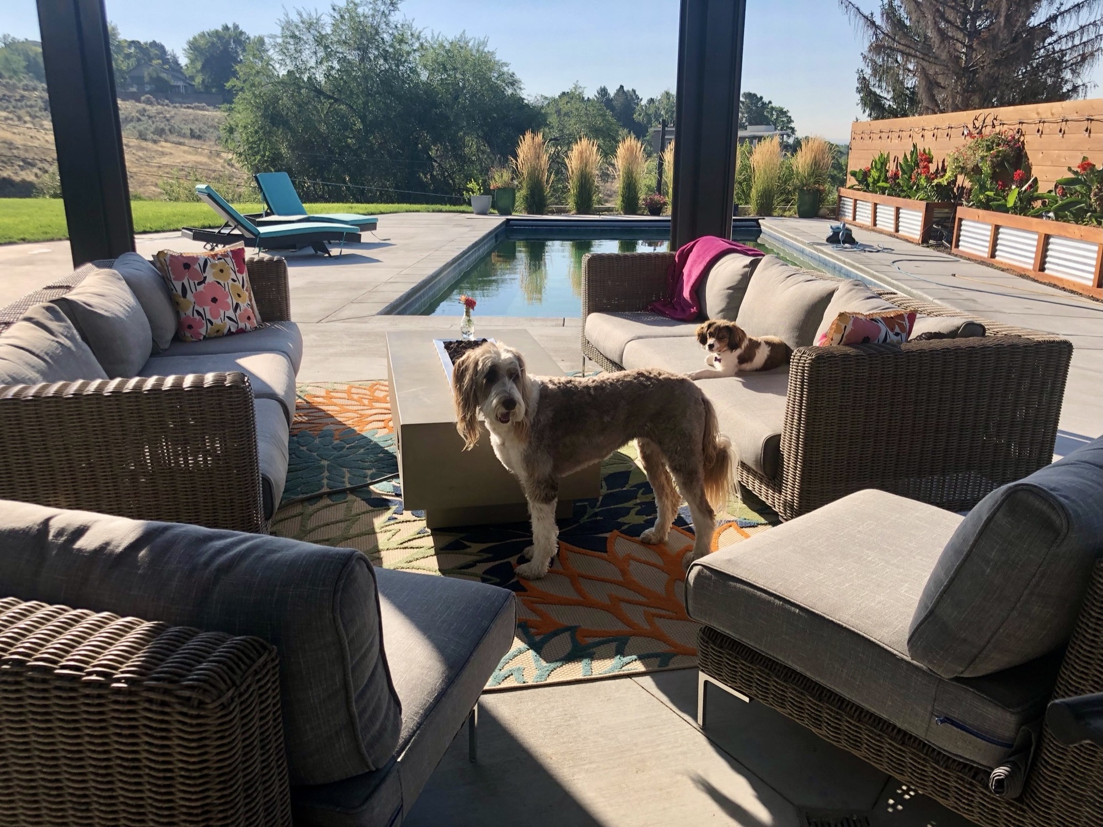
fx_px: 892
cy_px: 414
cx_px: 552
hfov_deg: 63.5
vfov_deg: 49.7
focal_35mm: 28
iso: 20
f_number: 1.8
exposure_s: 1/1389
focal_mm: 4
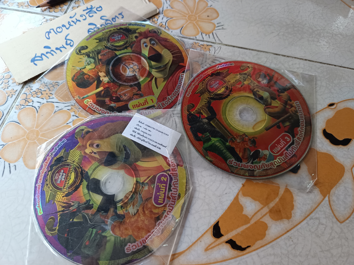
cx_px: 177
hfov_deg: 71.6
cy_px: 132
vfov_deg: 56.8
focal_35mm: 24
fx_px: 245
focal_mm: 5.31
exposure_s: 1/50
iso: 291
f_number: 1.7
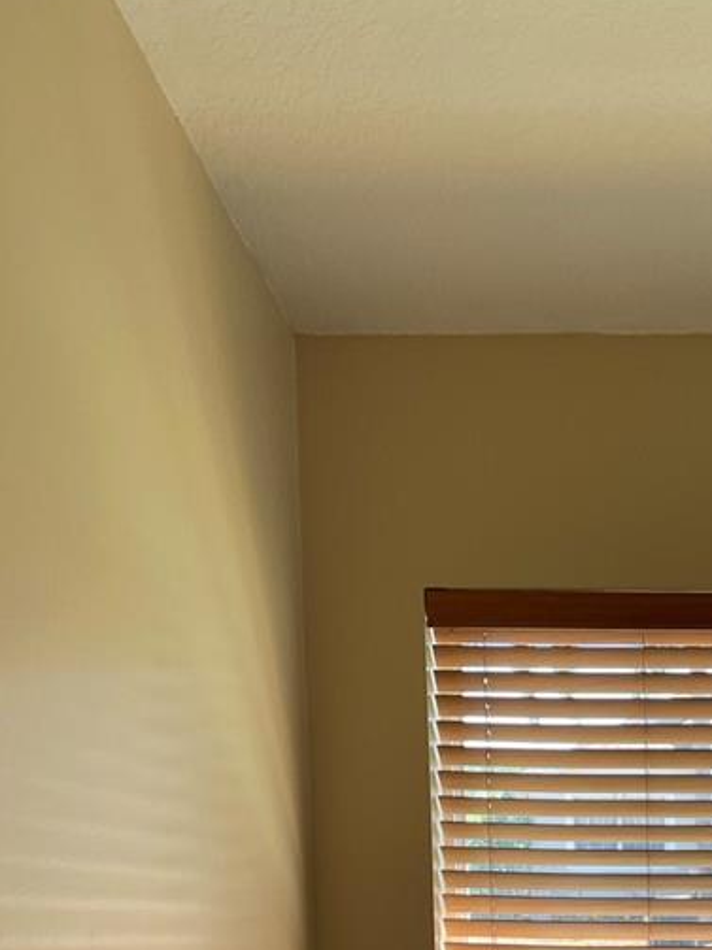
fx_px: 1701
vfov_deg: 28.6
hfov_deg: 22.4
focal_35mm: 62
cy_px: 1020
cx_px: 774
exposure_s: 1/214
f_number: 1.6
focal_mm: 5.1
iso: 32
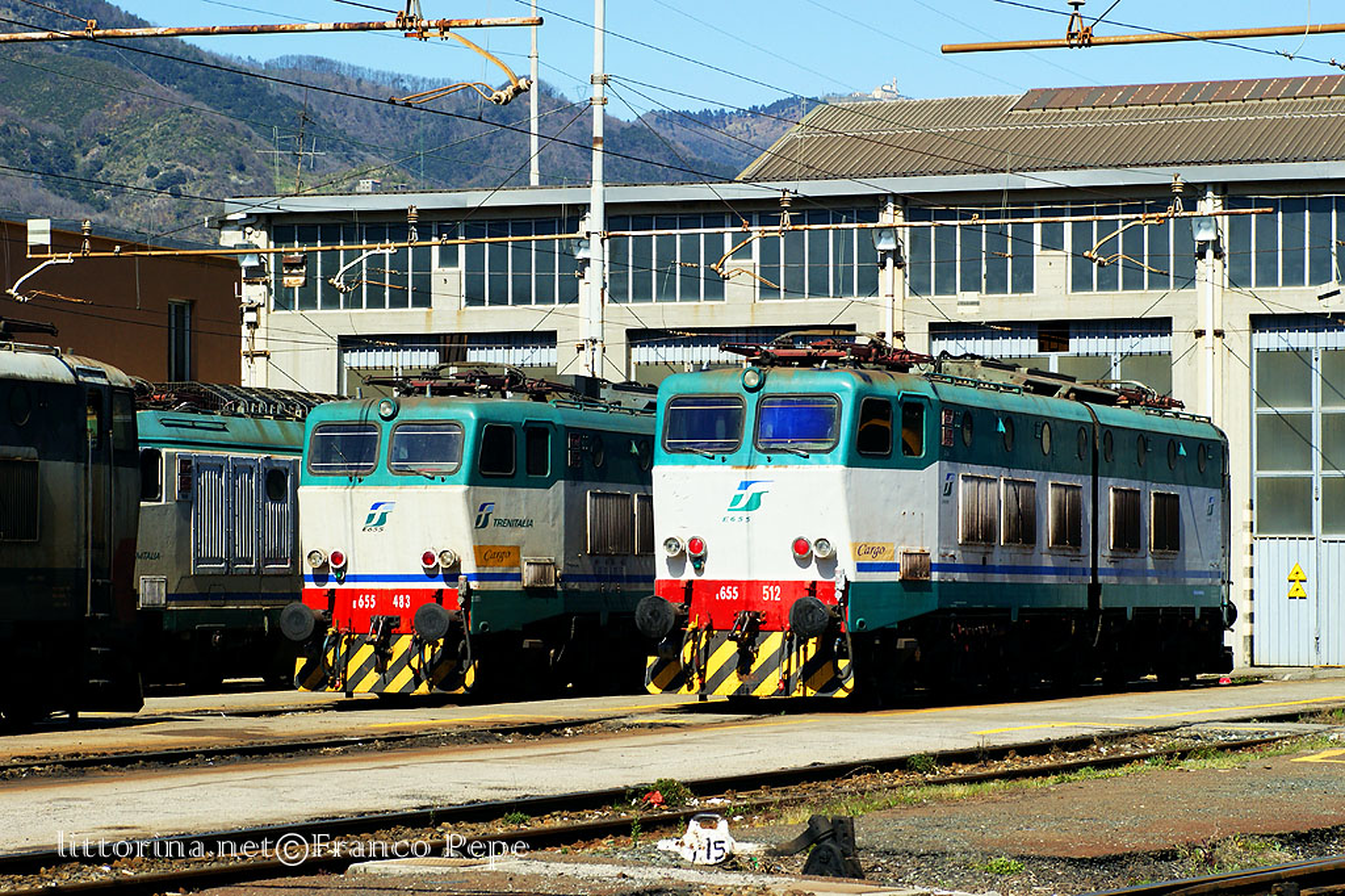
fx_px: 4202
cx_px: 672
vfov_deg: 12.2
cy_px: 448
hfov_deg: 18.2
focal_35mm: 112
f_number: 9
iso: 200
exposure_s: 1/320
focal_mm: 75
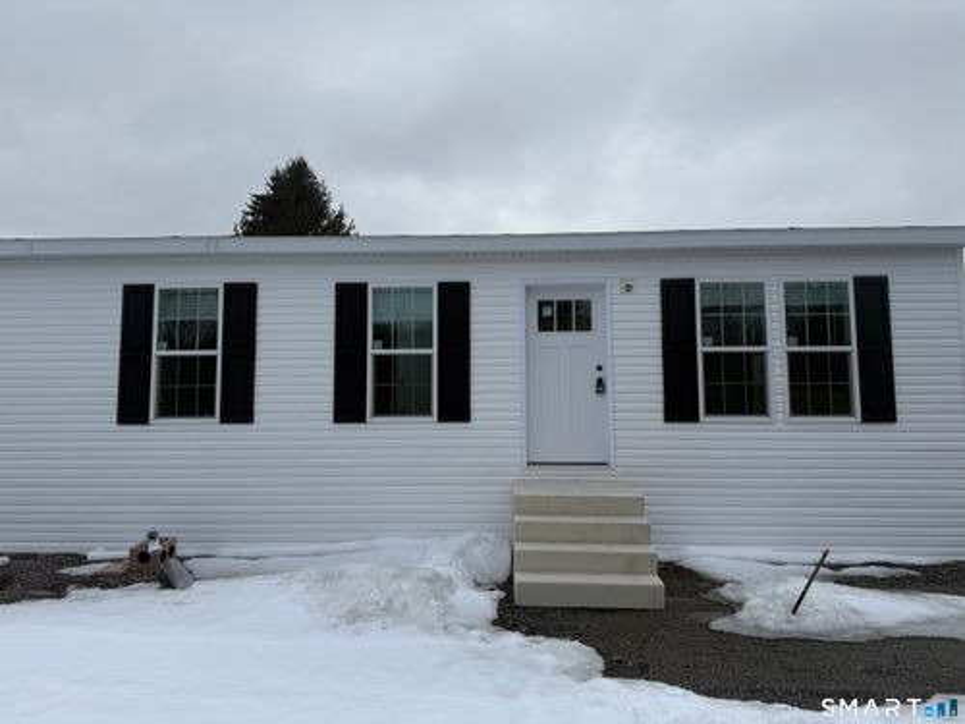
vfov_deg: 56.8
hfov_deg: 71.6
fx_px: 669
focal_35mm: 24
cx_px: 482
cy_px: 362
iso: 80
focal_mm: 6.76
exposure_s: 1/6711
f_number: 1.78
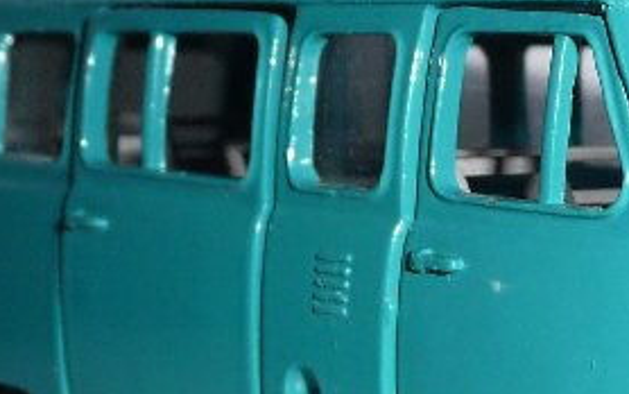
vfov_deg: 10.5
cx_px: 464
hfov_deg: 16.6
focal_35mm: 125
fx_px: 2144
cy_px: 333
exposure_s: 1/30
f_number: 3.4
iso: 100
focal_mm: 5
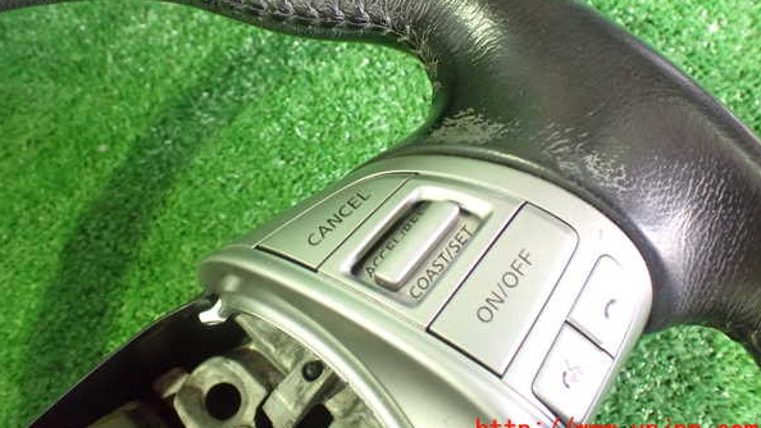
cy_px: 159
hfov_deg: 59.5
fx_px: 666
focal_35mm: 33
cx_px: 380
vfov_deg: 35.4
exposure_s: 1/30
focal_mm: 5.4
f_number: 2.3
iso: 1250
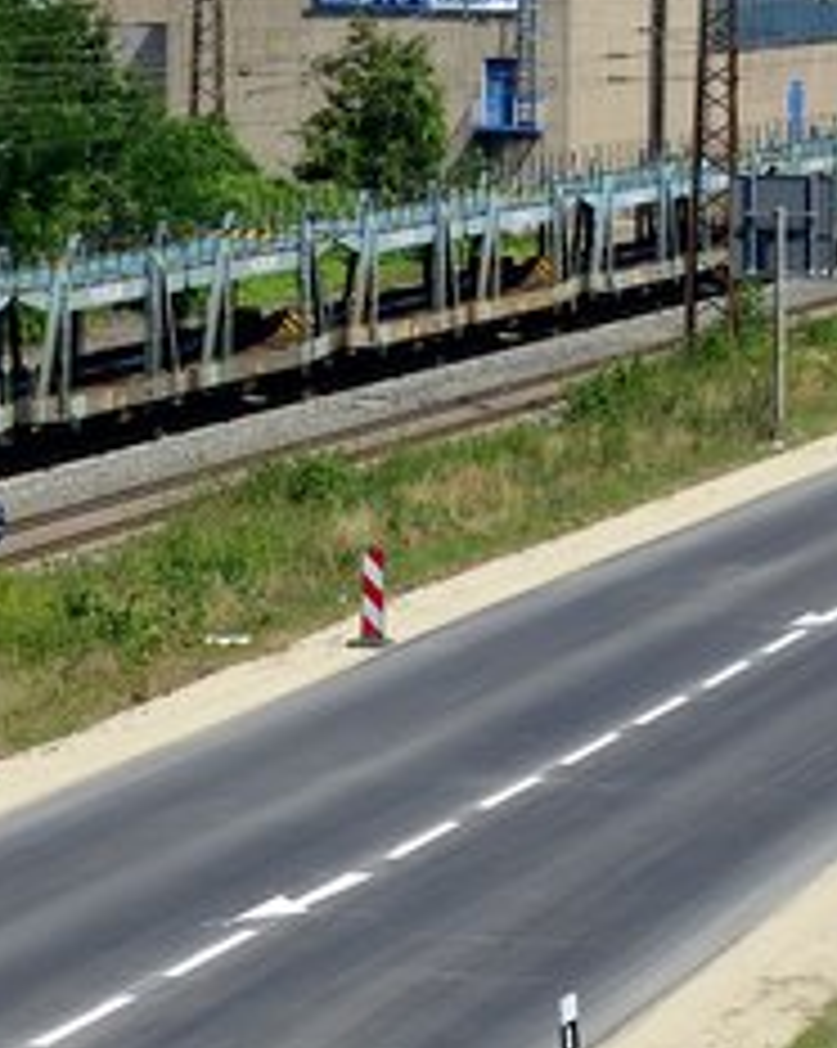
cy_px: -148
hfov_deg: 4.6
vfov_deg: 5.7
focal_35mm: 339
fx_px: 10511
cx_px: 14
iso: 200
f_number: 6.3
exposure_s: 1/1600
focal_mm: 70
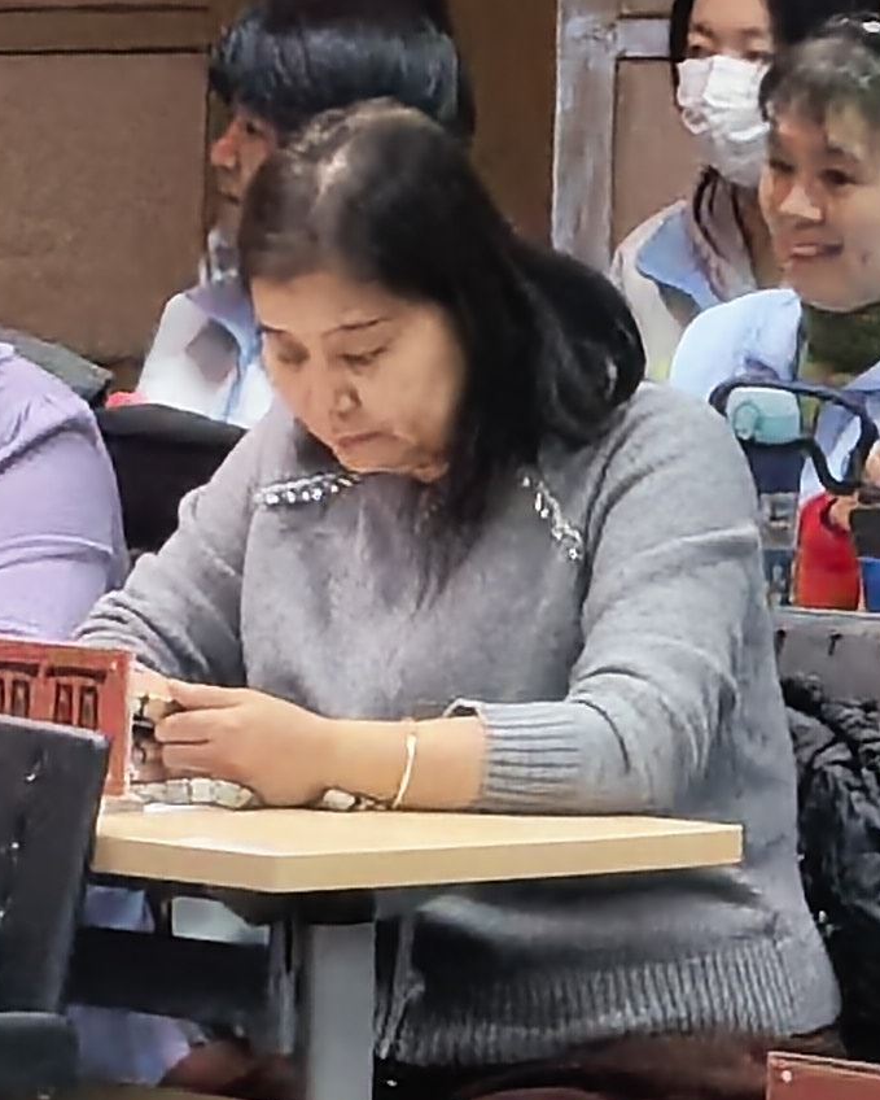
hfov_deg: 4.9
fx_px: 10119
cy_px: 80
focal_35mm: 311
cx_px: -845
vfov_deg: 6.2
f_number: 4
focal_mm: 8.5
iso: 200
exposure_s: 1/50
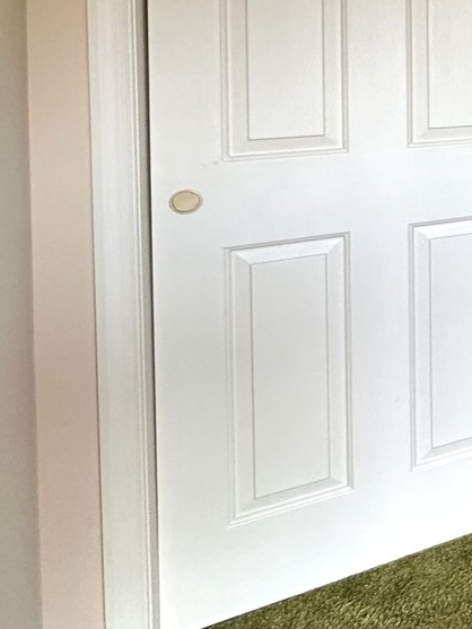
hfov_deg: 22.5
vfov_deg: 44.0
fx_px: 691
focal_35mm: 38
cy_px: 47
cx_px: 842
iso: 200
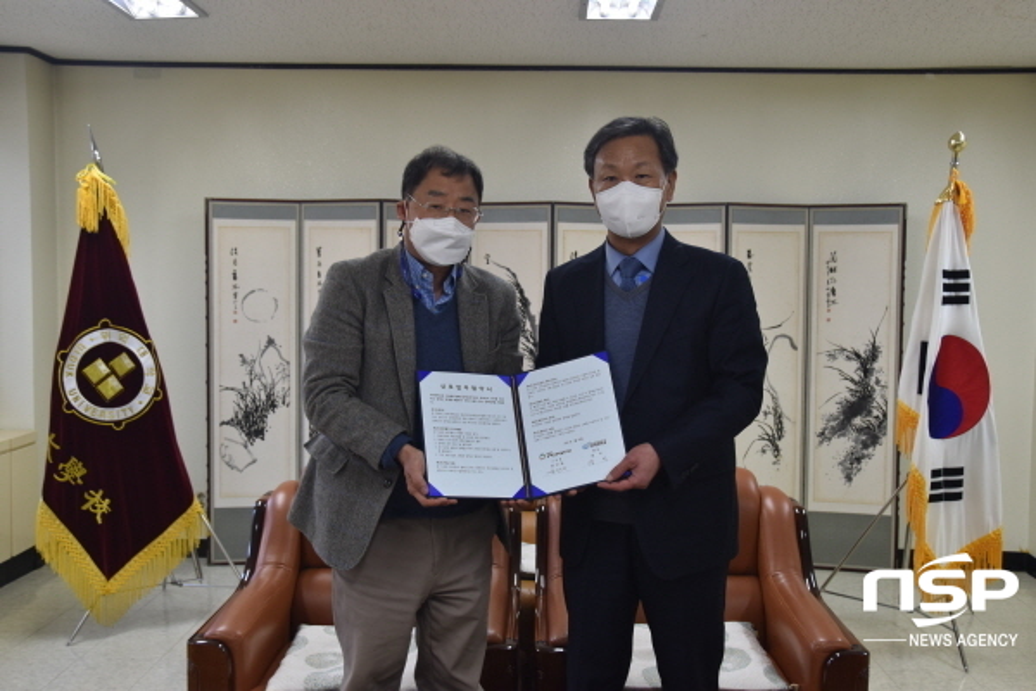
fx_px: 1036
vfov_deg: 36.9
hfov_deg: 53.1
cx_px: 518
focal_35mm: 36
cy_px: 346
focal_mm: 24
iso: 400
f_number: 4
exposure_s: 1/60
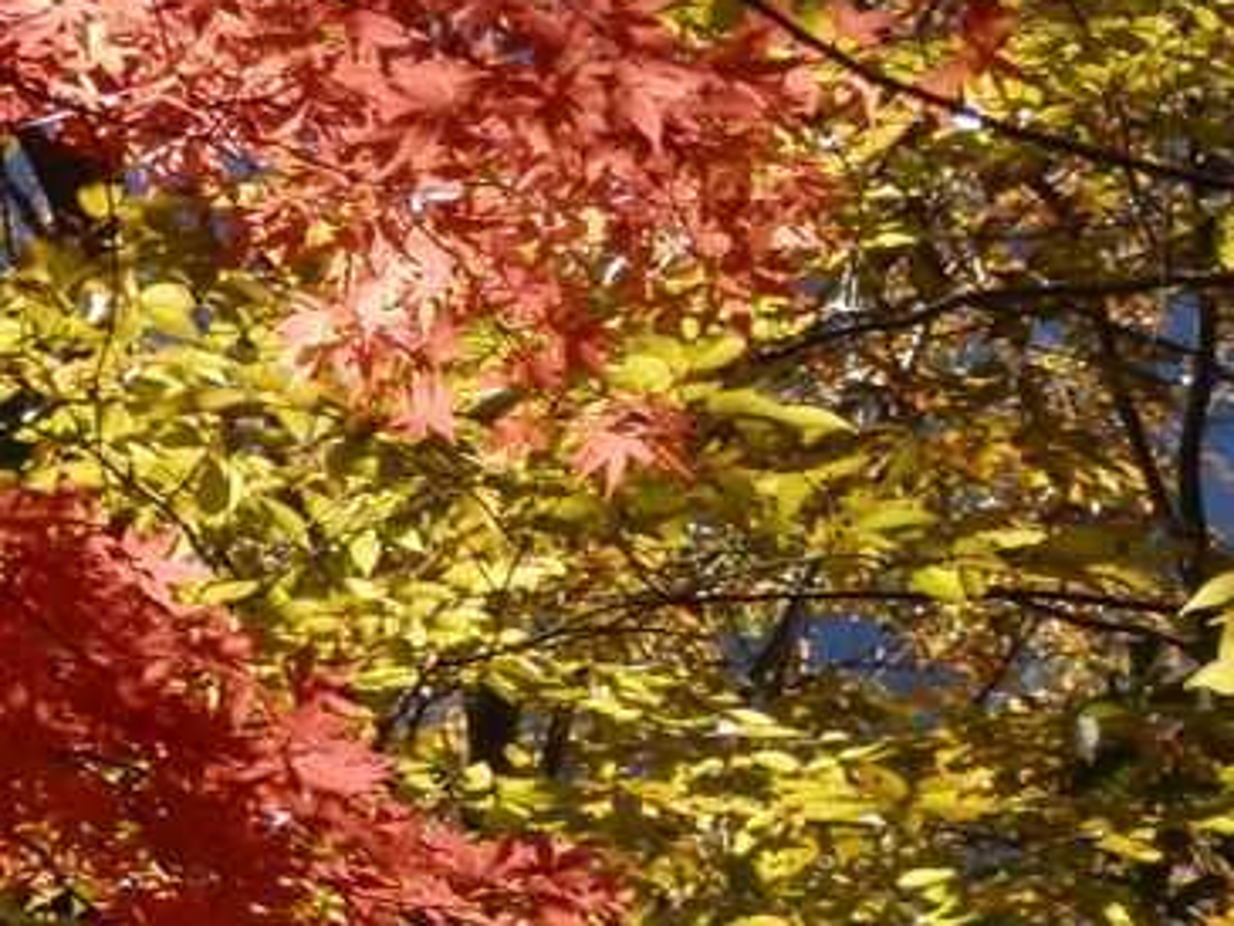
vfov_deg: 9.3
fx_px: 5706
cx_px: 101
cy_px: 267
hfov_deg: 12.2
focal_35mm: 160
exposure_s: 1/250
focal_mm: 13.1
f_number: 4.5
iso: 80
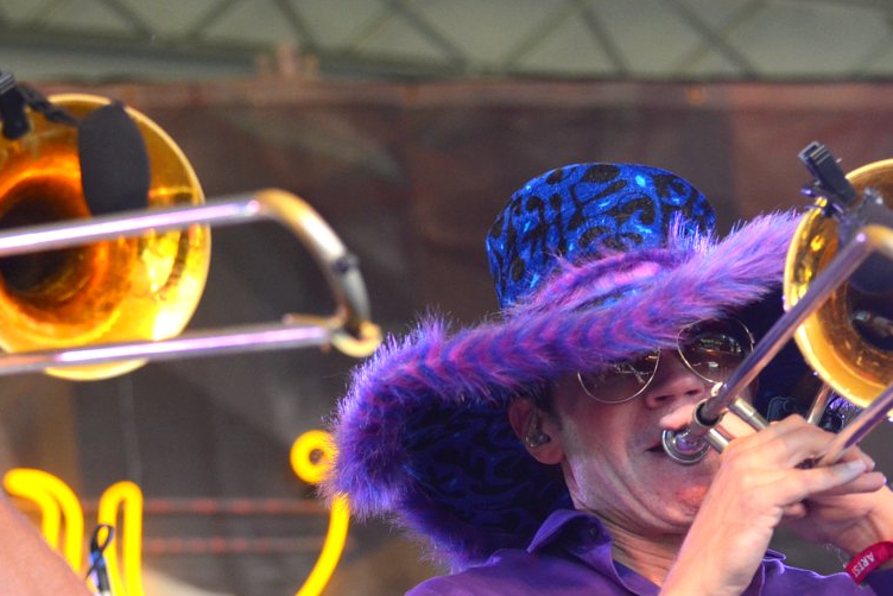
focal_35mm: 234
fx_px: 5806
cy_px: 449
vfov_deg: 5.9
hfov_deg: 8.8
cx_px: 197
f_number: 4.5
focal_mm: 98
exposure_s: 1/800
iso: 800
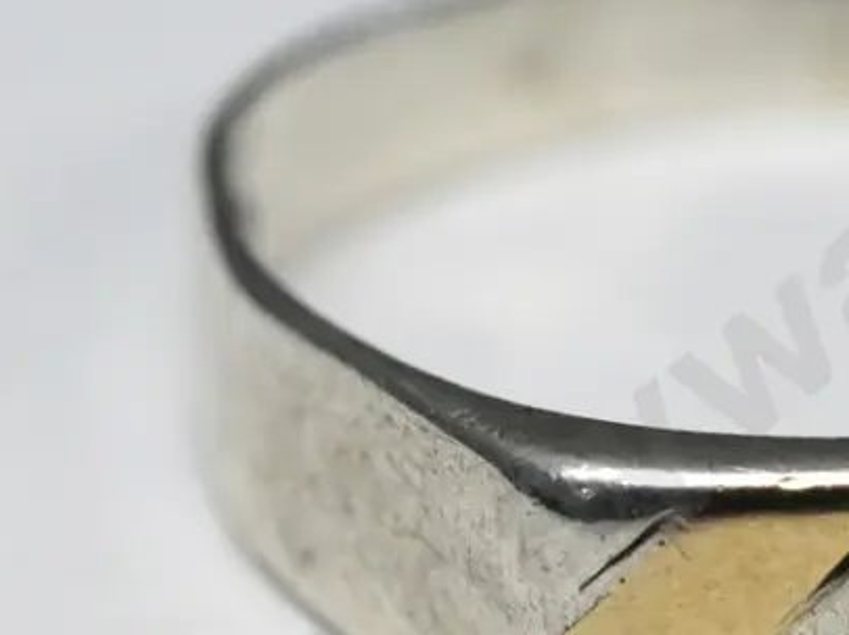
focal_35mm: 303
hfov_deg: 6.5
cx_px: 799
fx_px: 7427
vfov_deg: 4.9
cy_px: 334
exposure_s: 1/250
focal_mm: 60
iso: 3200
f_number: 5.6
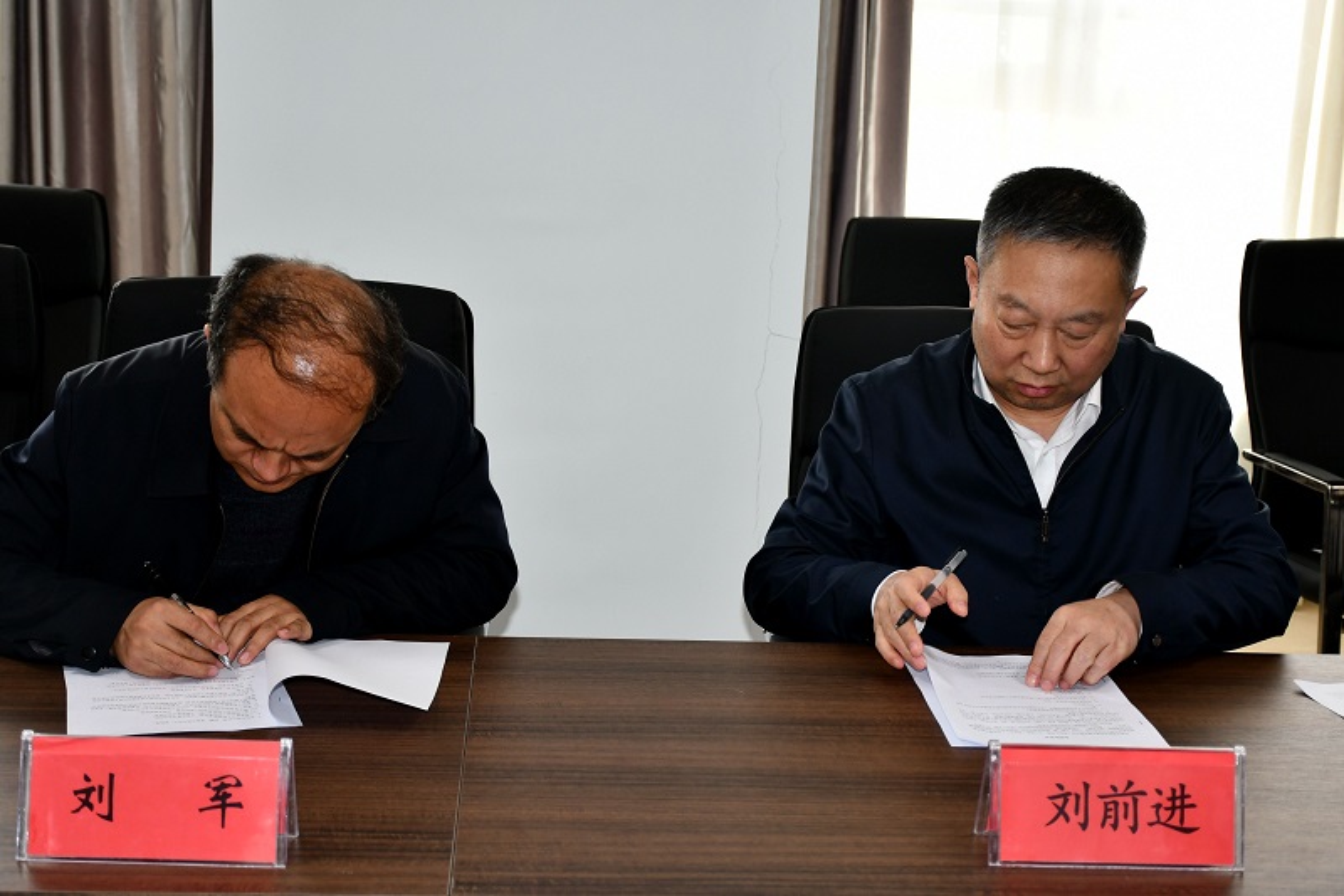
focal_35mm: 52
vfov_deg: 26.0
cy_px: 448
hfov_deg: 38.2
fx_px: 1941
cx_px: 672
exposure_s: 1/60
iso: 450
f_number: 4.2
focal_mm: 35
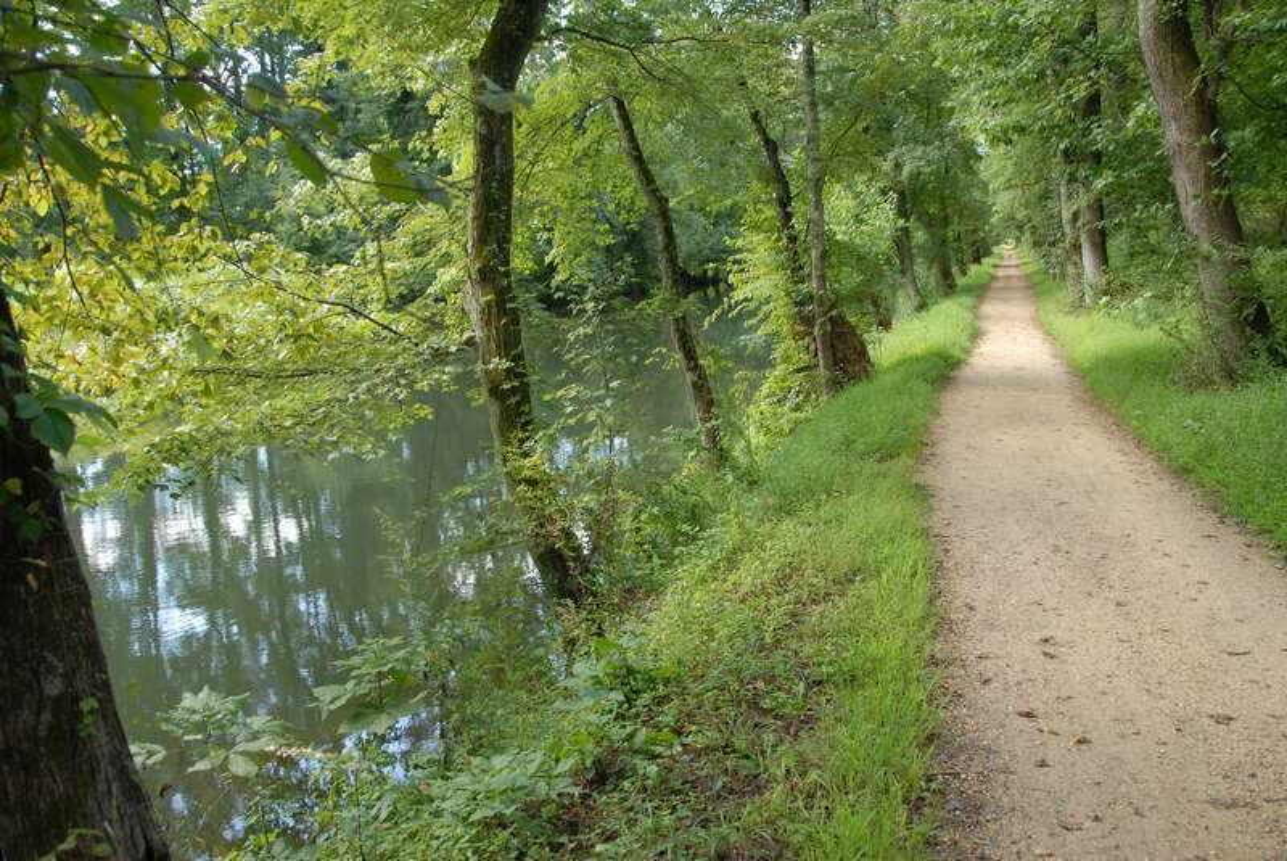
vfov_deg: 48.0
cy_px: 430
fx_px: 966
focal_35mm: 27
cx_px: 644
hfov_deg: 67.3
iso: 200
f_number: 4.5
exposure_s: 1/60
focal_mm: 18
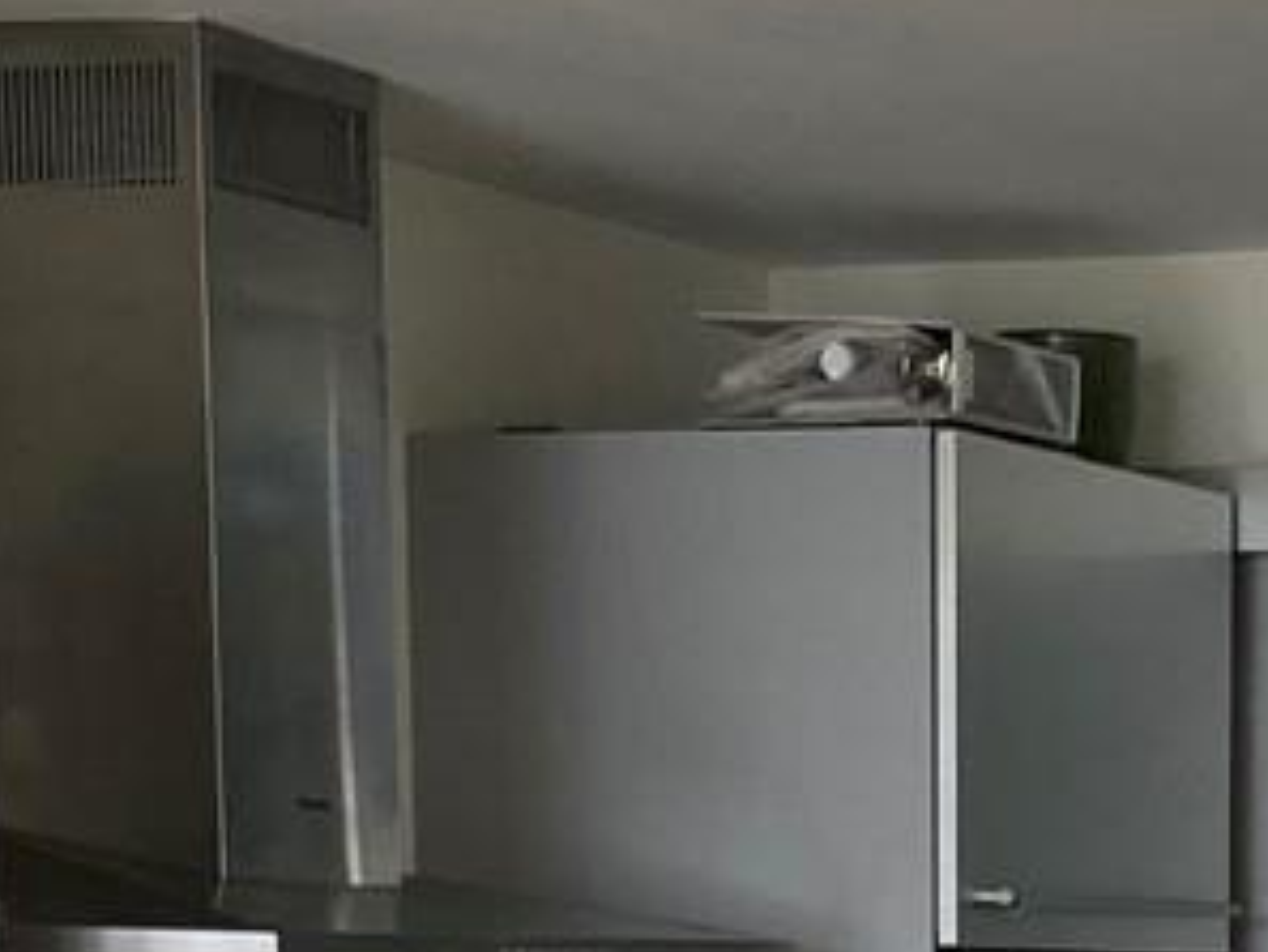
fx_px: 5130
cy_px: 1921
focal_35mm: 140
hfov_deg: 13.7
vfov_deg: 9.8
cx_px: 1486
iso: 100
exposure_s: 1/121
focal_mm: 4.25
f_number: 1.8
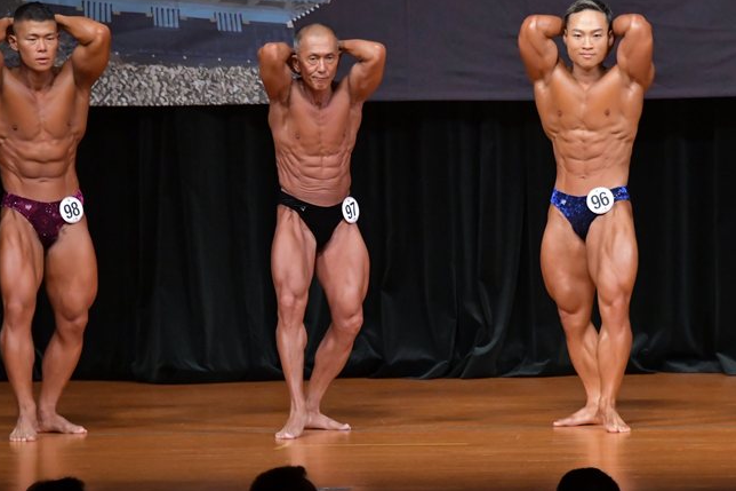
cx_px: 378
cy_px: 233
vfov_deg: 4.2
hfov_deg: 6.3
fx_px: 6642
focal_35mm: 325
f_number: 5.6
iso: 5000
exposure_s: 1/400
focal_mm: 180
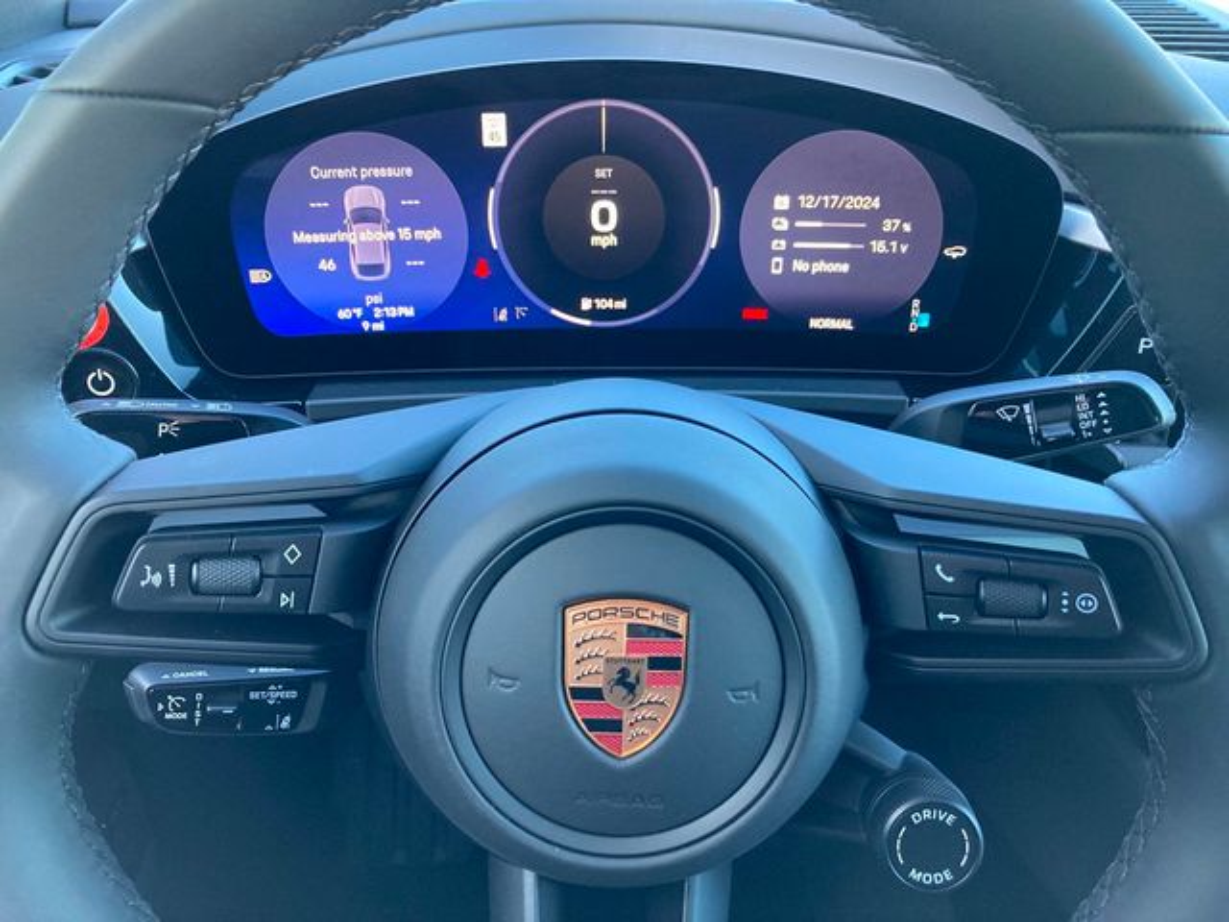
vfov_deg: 49.7
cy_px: 461
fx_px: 994
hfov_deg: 63.4
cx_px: 614
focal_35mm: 28
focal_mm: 3.99
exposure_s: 1/60
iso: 160
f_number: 1.8
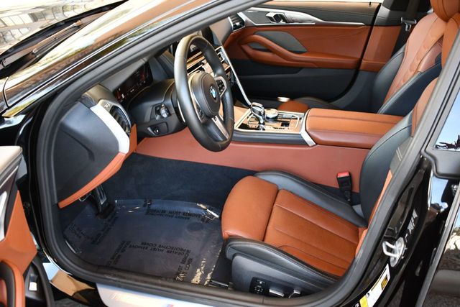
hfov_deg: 53.1
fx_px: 460
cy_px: 154
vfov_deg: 36.9
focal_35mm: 36
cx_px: 230
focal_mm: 18
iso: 800
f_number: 3.5
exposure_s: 1/160
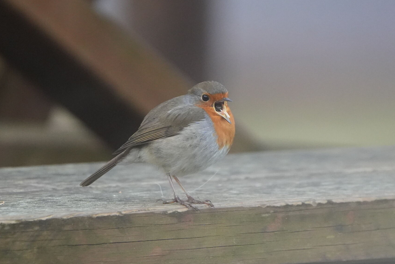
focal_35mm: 1270
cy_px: 107
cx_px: 217
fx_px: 13934
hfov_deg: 1.6
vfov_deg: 1.1
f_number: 6.3
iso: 5000
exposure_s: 1/800
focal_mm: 600
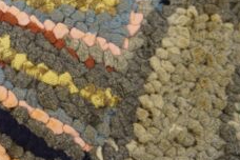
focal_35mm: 71
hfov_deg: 26.2
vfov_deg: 18.8
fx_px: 473
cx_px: -27
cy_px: 12
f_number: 4
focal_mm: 18
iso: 1250
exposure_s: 1/60
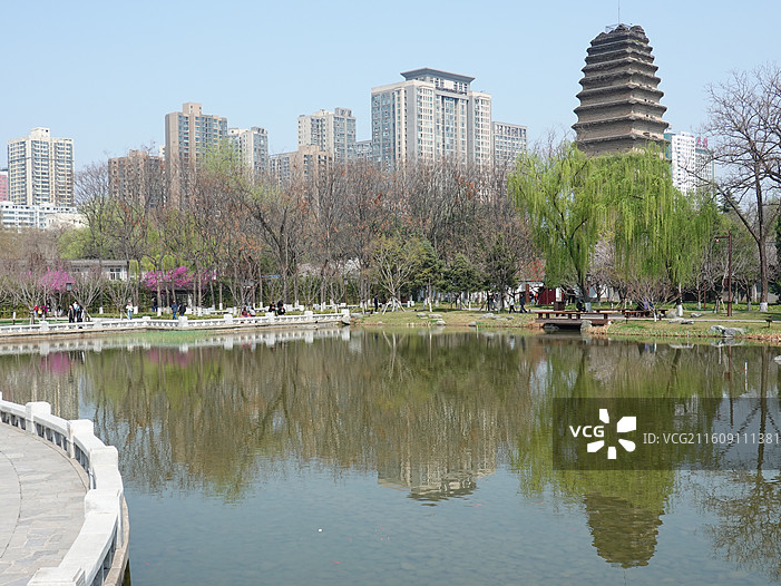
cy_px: 296
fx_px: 1015
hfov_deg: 42.0
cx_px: 355
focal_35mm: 45
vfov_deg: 32.2
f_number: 5.6
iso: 125
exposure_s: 1/400
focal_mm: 15.28
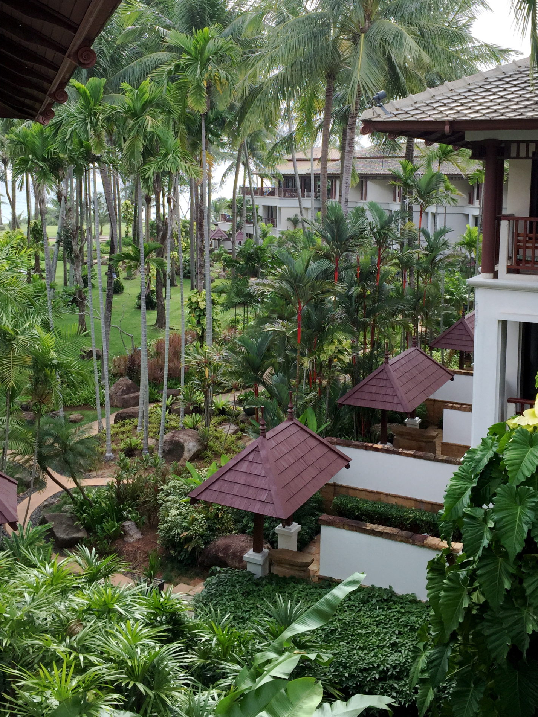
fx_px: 808
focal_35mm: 39
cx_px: 278
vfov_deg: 47.2
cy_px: 252
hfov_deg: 36.8
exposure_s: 1/608
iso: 32
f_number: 2.2
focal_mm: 4.15
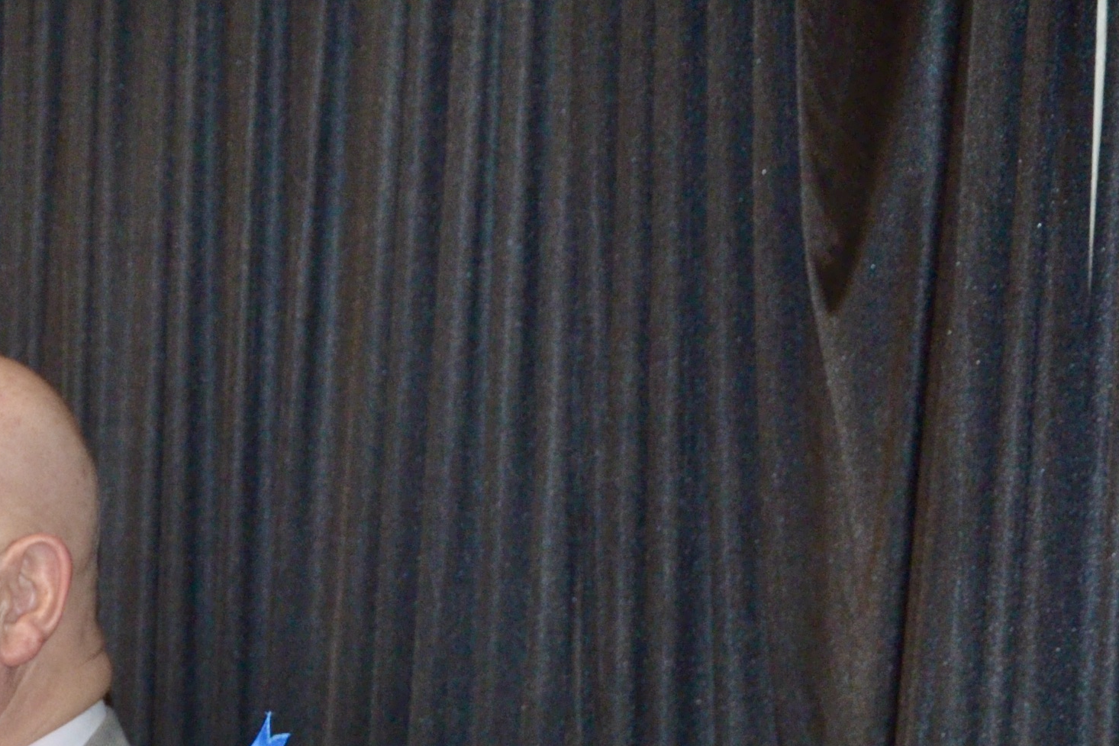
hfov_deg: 10.3
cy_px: 1155
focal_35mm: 198
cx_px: -44
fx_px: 6153
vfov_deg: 6.8
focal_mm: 42
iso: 800
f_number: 4.8
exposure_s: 1/30
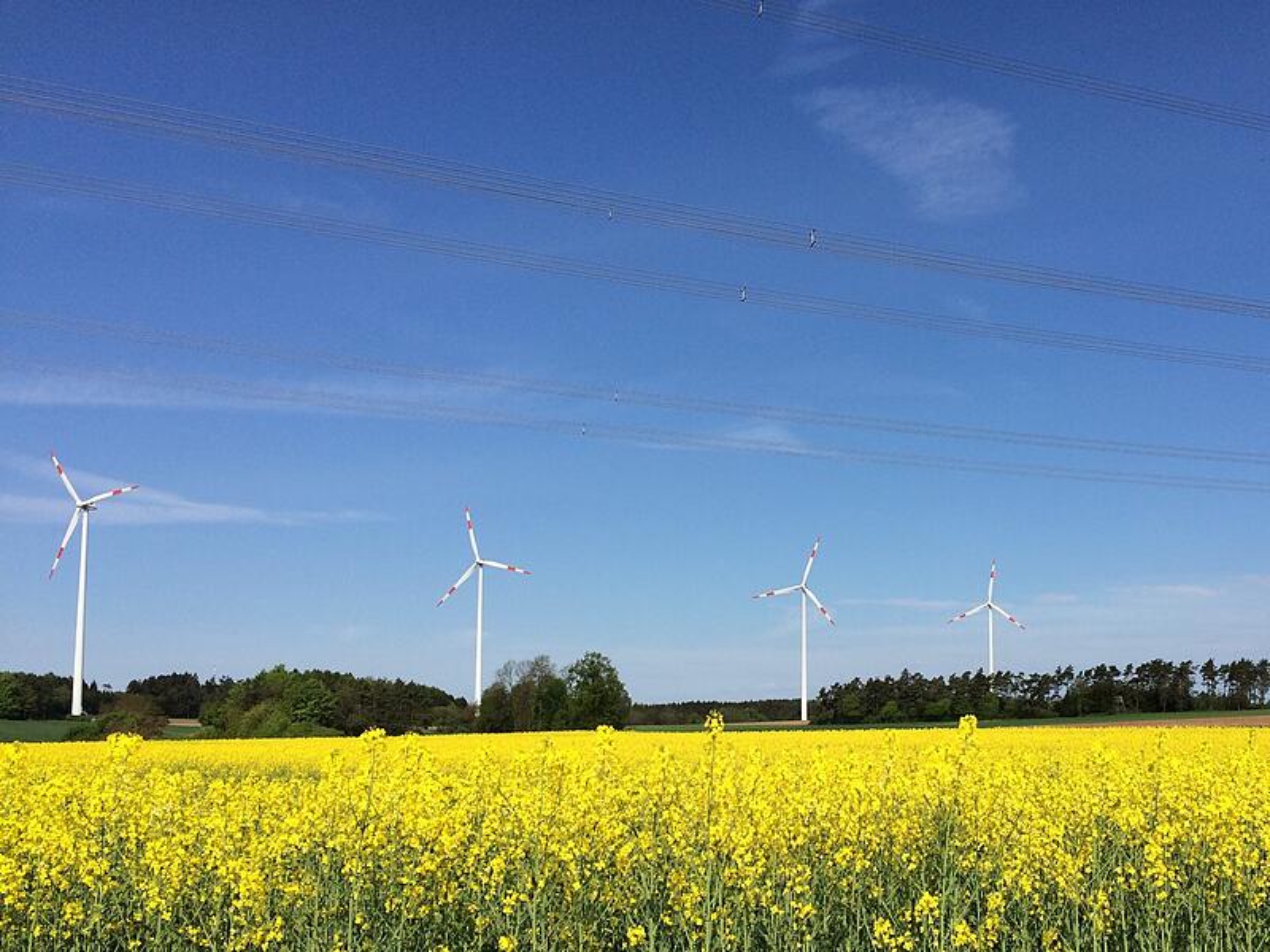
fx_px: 1064
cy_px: 476
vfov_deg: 48.2
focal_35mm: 29
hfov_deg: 61.7
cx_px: 635
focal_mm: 4.15
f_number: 2.2
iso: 32
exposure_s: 1/2933
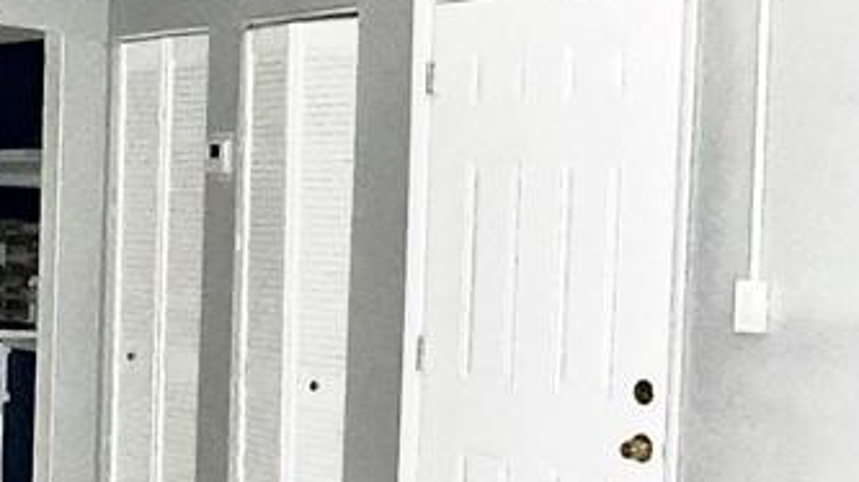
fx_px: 1548
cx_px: 477
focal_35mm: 68
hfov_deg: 31.0
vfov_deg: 17.7
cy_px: 312
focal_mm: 1.57
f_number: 1.8
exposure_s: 1/16
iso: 250
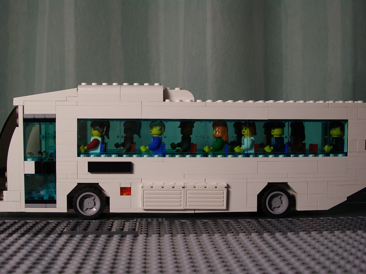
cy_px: 151
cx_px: 181
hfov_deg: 40.4
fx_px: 497
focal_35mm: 47
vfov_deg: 30.9
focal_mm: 6.8
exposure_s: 1/60
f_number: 2.8
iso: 100
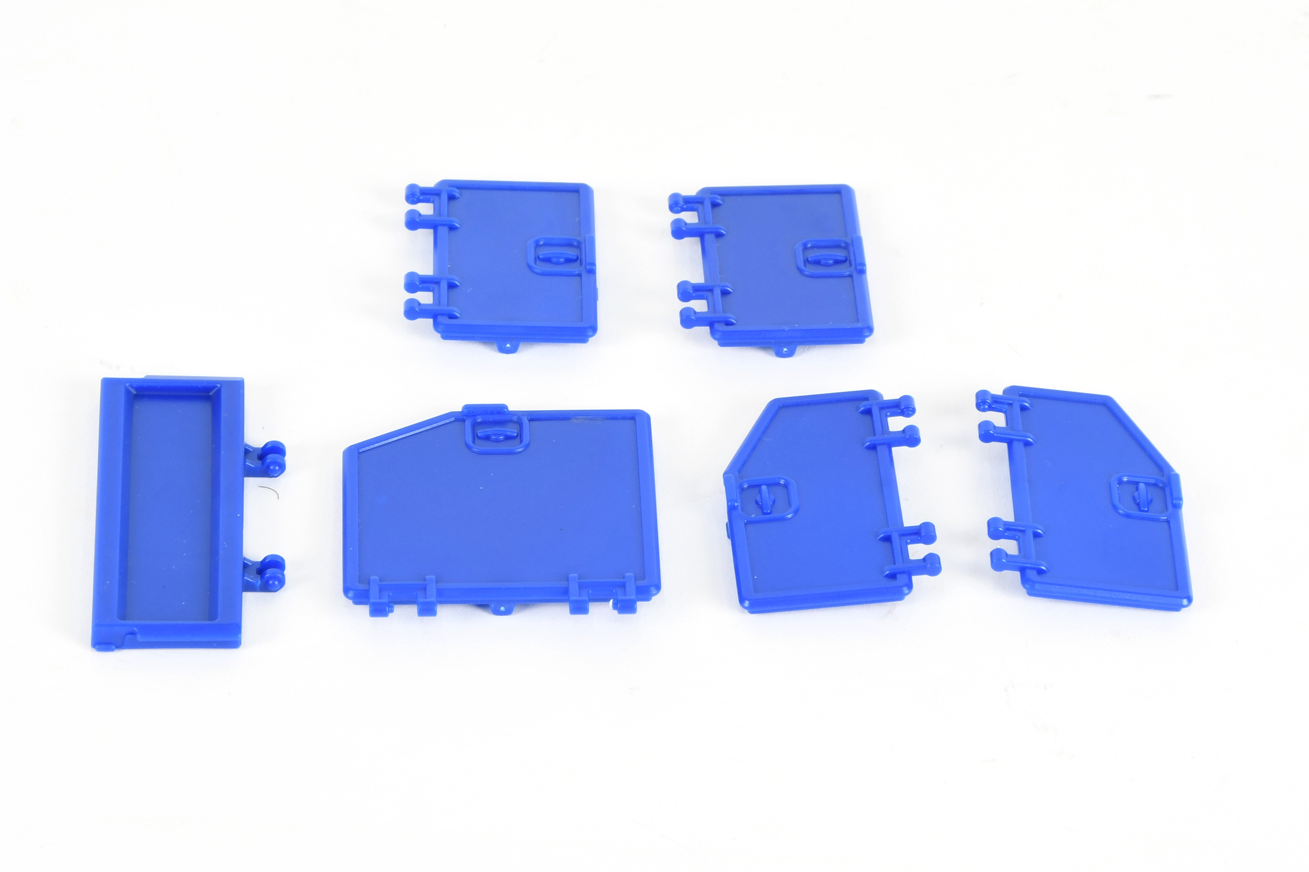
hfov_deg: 11.4
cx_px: 654
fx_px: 6544
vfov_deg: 7.6
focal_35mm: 180
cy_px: 436
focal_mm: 90
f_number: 11
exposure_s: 1/15
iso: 400
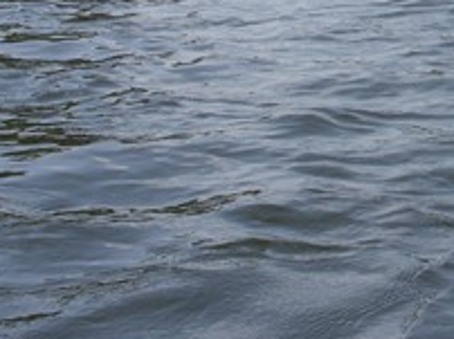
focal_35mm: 141
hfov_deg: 13.7
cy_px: -90
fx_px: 1847
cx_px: 490
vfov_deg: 10.3
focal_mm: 6.3
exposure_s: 1/458
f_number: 4.9
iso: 50
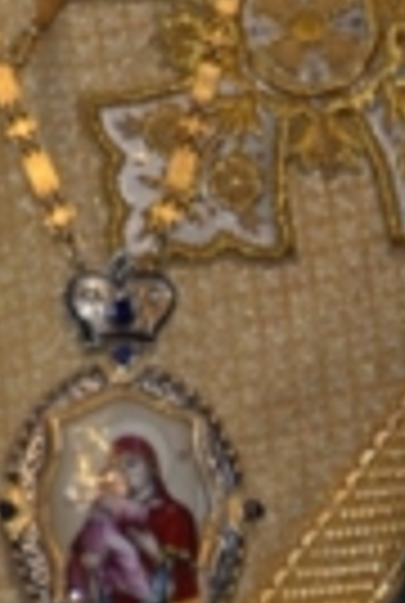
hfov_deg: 0.6
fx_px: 36042
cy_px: -662
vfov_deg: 1.0
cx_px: -92
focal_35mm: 2147
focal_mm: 300
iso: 800
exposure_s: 1/60
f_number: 6.3
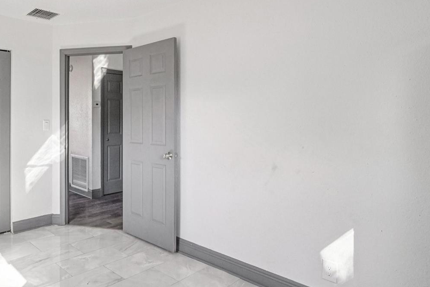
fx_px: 287
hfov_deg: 70.9
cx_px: 132
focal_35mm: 24
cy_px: 122
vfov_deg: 52.9
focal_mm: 10
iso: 1000
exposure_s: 1/30
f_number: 8
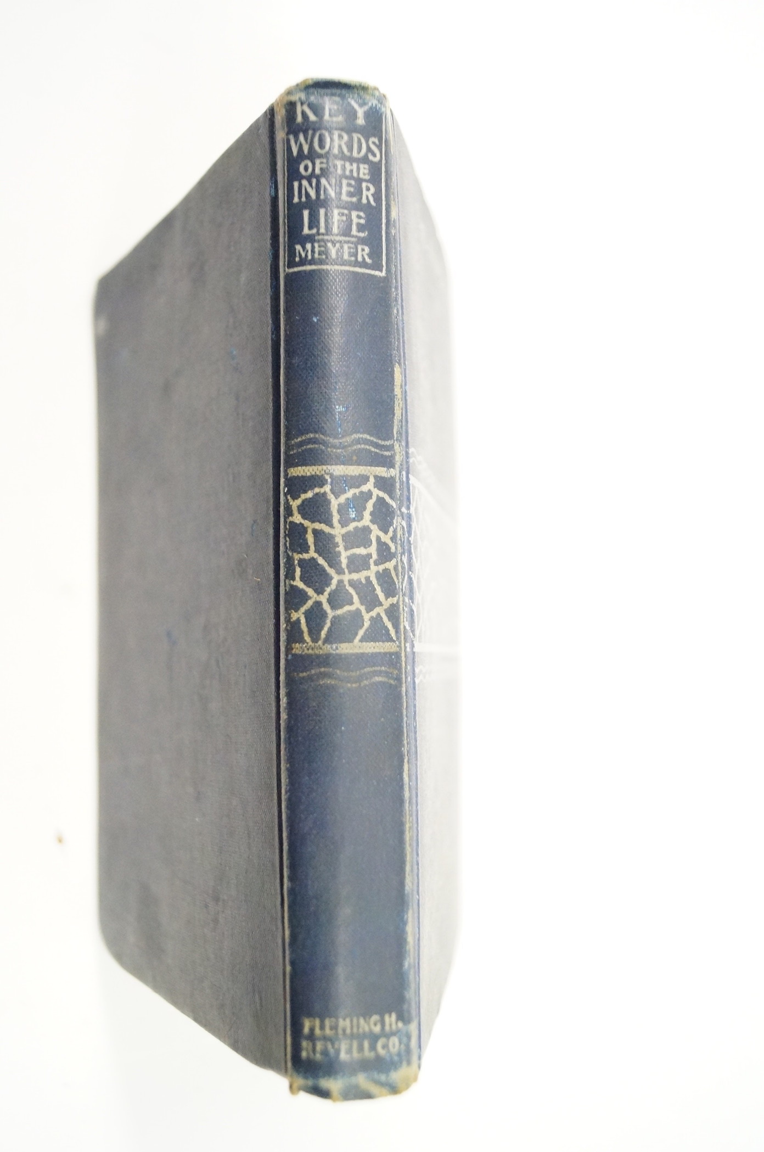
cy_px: 576
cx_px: 382
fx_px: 1150
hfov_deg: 36.8
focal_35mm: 36
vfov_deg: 53.2
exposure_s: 1/60
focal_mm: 24
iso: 3200
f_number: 4
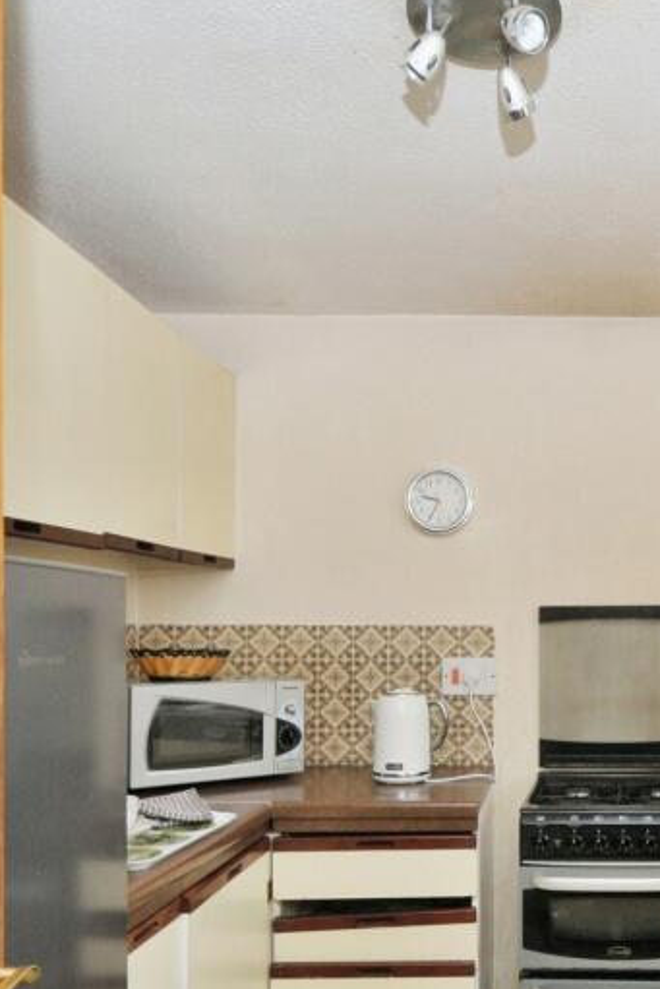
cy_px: 635
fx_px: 907
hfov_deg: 37.5
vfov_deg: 56.3
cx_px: 588
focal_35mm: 33
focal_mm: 11
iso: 500
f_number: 6.3
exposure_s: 1/160
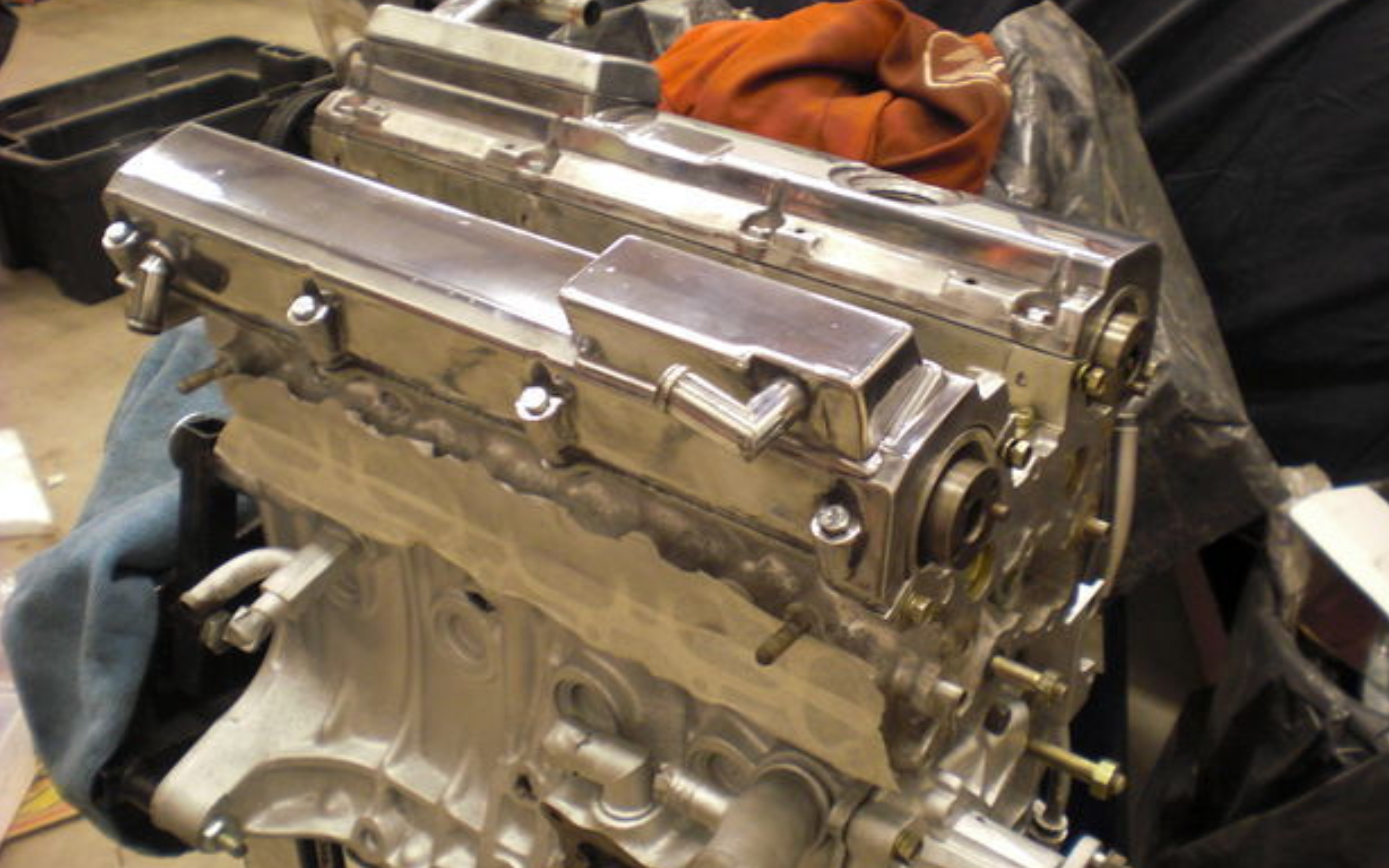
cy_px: 387
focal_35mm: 42
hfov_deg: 47.2
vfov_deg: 30.5
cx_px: 722
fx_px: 1590
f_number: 3.1
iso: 200
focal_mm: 6.3
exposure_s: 1/10
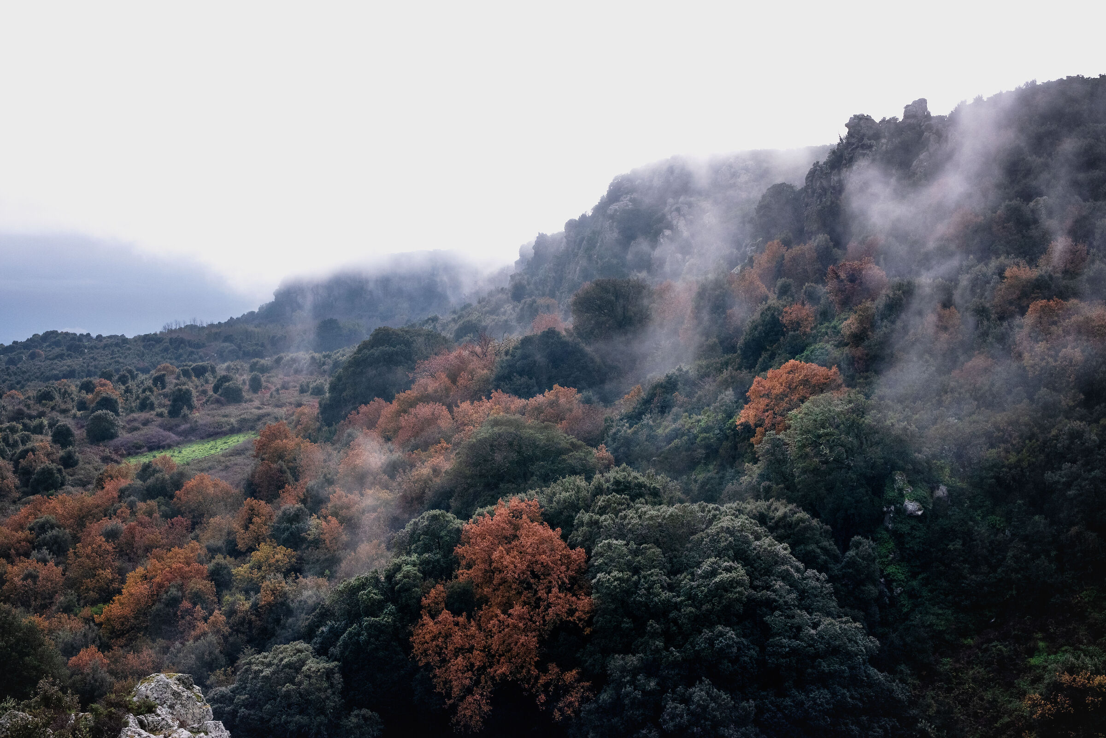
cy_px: 369
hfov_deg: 41.1
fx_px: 1475
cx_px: 553
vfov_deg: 28.1
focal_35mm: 48
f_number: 8
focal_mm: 32
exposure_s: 1/800
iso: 500
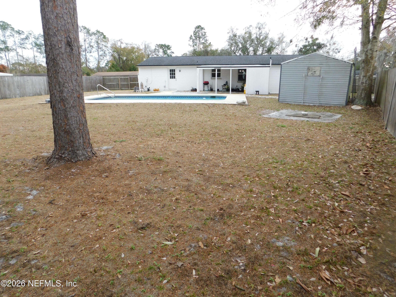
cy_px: 148
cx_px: 198
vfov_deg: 58.9
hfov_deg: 73.9
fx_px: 263
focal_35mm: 23
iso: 125
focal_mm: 4
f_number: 3
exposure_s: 1/250
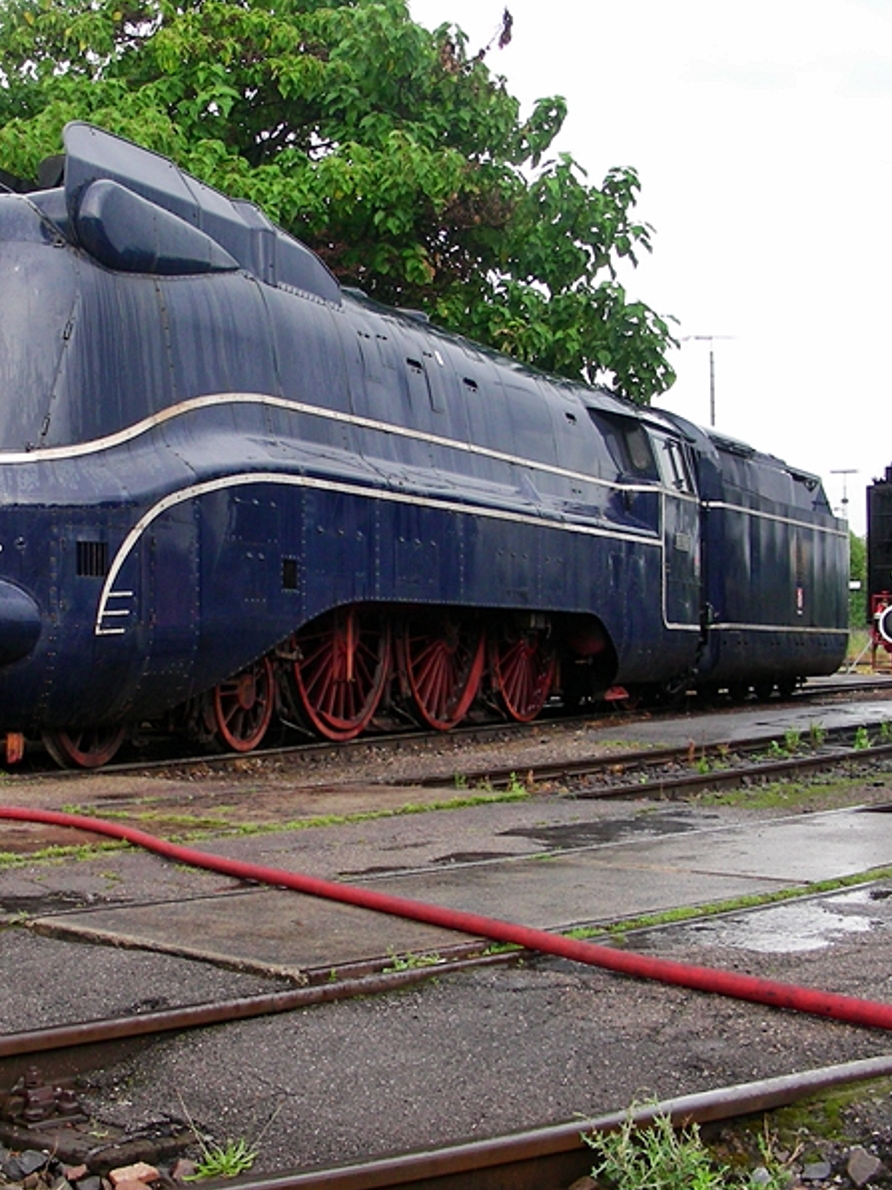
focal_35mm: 51
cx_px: 279
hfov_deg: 28.3
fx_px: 1752
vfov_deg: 37.5
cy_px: 597
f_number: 4
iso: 50
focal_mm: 6.3
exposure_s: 1/95.3
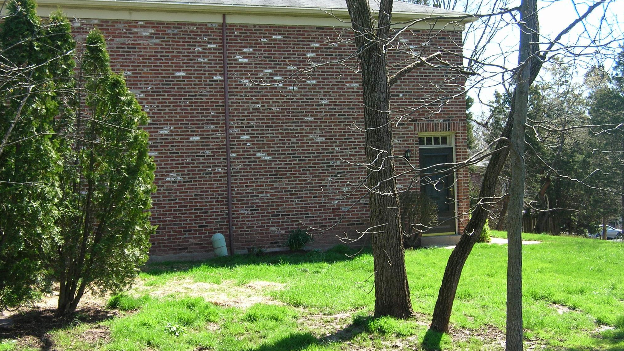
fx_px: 860
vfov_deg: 23.0
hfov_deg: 39.9
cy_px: 192
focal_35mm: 52
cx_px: 311
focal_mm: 7.8
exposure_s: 1/226
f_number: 2.9
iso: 50
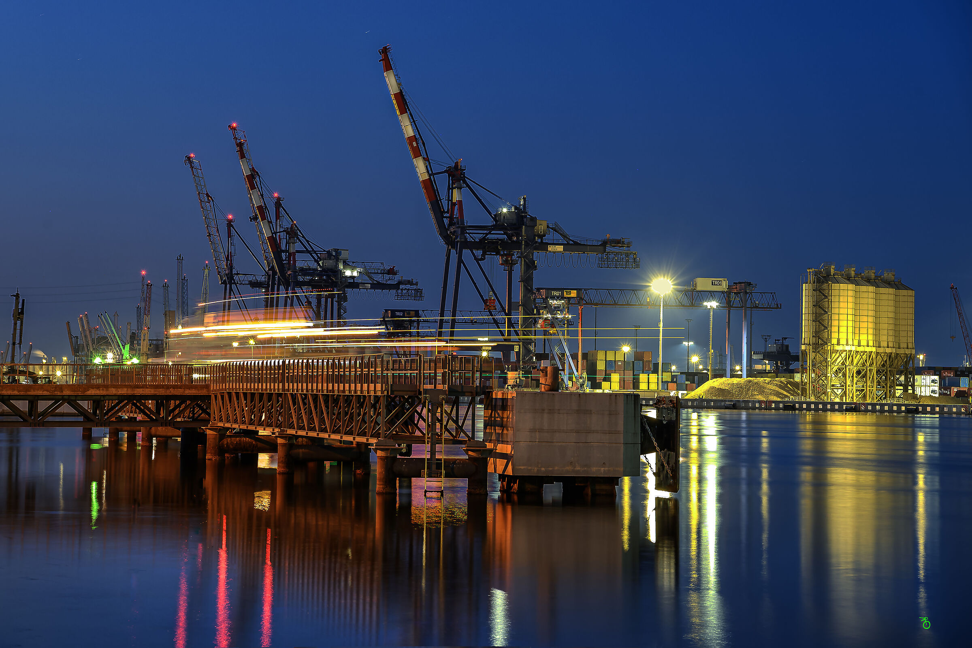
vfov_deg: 13.4
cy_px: 324
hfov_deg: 20.0
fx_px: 2754
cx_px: 486
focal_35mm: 102
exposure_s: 20
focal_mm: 102
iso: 125
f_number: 8
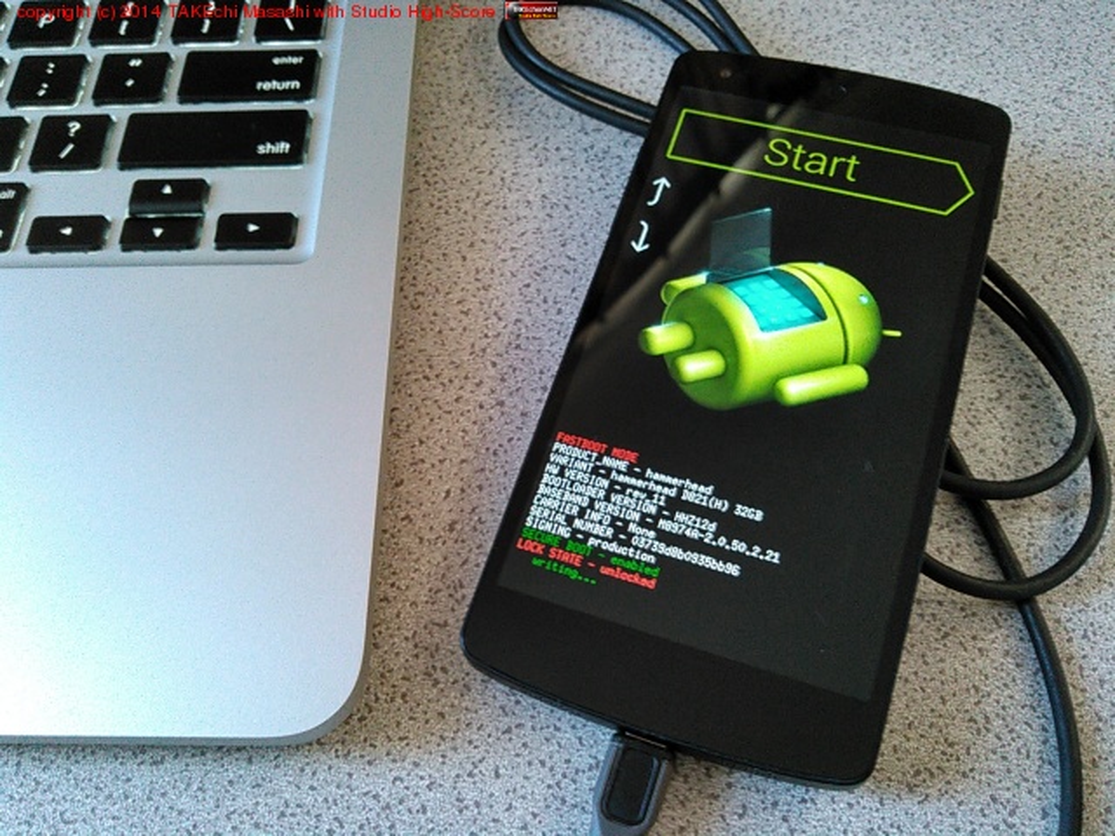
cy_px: 418
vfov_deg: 46.8
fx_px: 966
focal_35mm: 30
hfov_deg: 60.0
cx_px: 558
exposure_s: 1/13.4
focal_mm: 4
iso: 800
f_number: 2.4
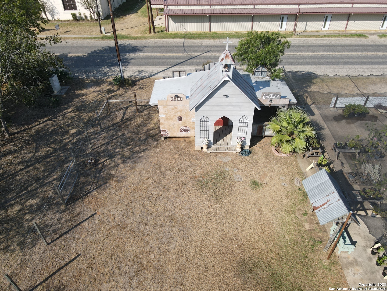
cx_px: 194
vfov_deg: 56.8
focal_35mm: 24
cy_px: 146
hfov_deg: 71.6
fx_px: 268
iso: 100
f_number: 2.8
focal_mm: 4.5
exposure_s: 1/500
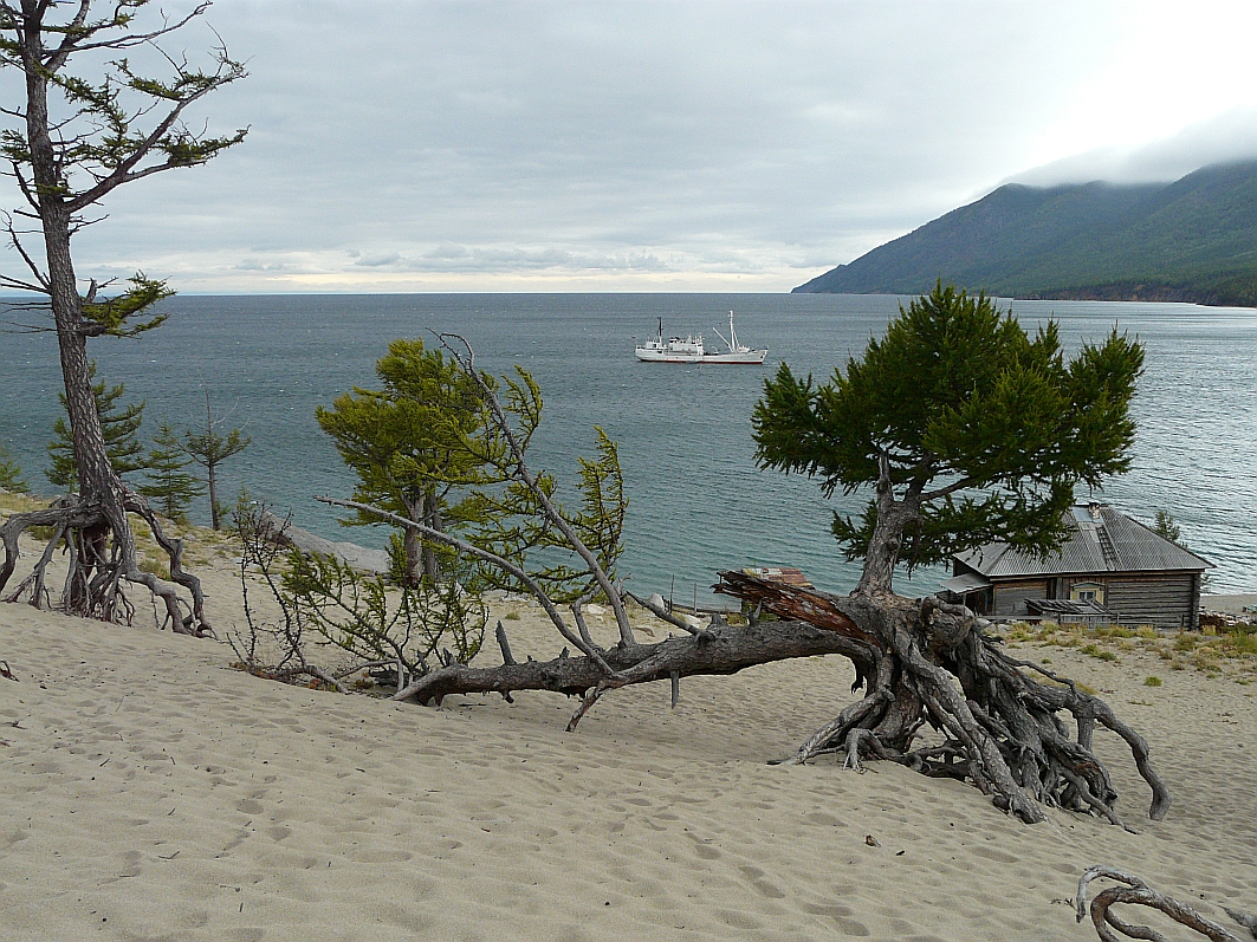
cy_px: 471
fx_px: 1271
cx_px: 628
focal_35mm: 35
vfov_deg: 40.7
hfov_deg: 52.6
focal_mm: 5.8
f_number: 4
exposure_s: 1/160
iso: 160
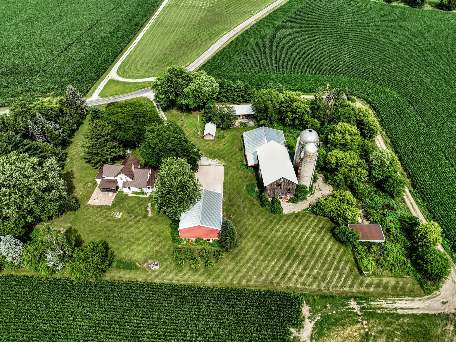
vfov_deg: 56.8
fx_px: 316
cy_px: 171
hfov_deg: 71.6
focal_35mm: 24
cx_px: 228
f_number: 2.8
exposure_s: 1/1000
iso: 100
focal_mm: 12.29
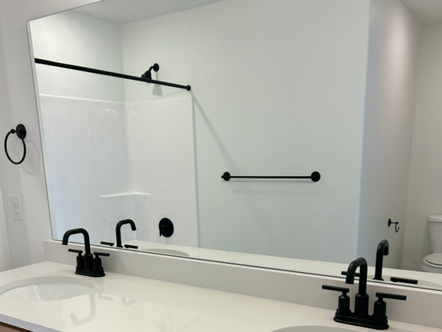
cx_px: 222
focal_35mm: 35
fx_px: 447
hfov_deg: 52.6
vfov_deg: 39.0
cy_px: 271
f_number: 1.5
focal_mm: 5.7
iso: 32
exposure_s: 1/122
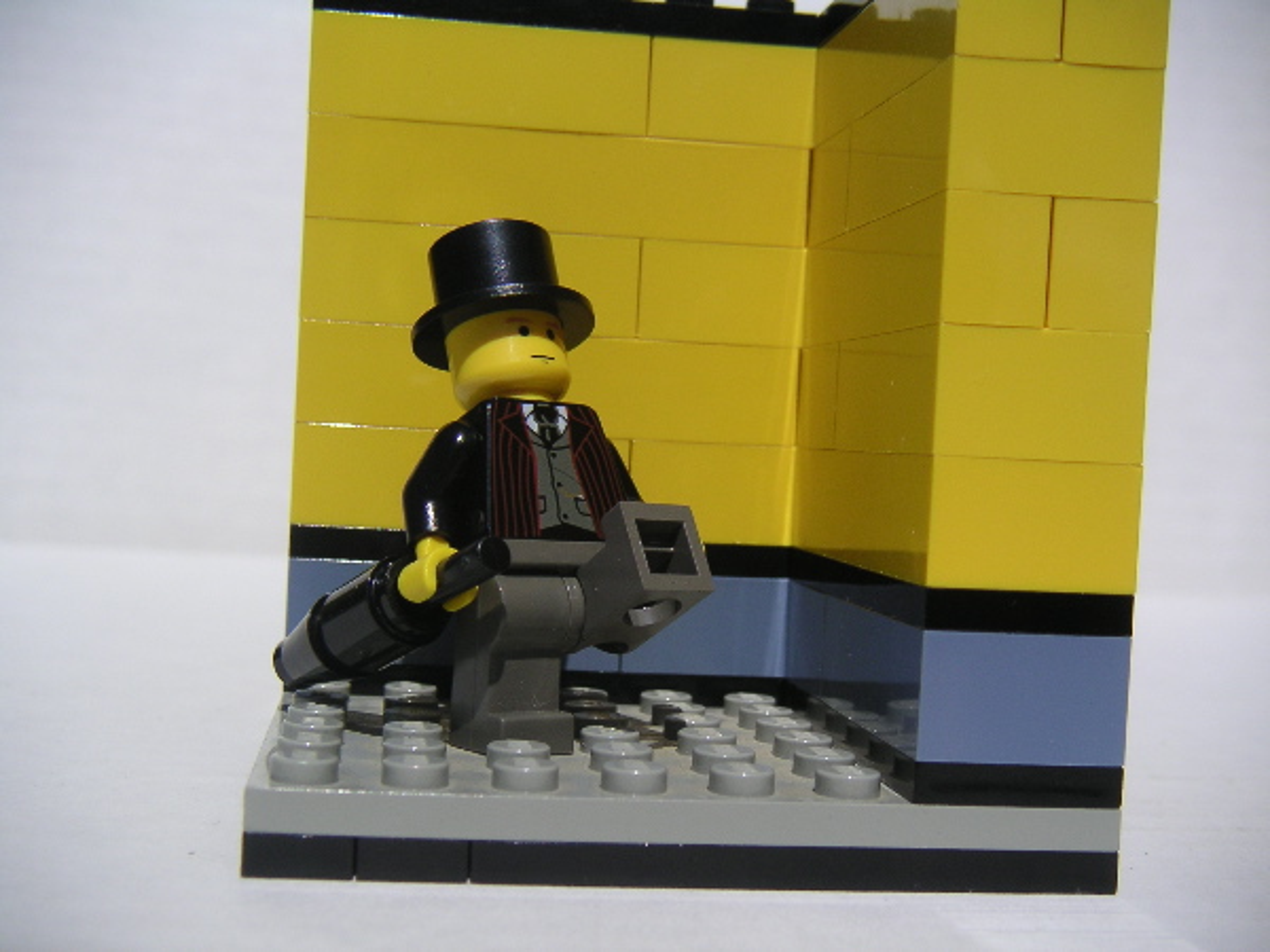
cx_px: 635
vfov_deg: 28.6
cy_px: 476
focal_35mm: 51
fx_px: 1871
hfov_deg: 37.5
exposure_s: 1/500
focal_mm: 8
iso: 50
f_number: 6.7
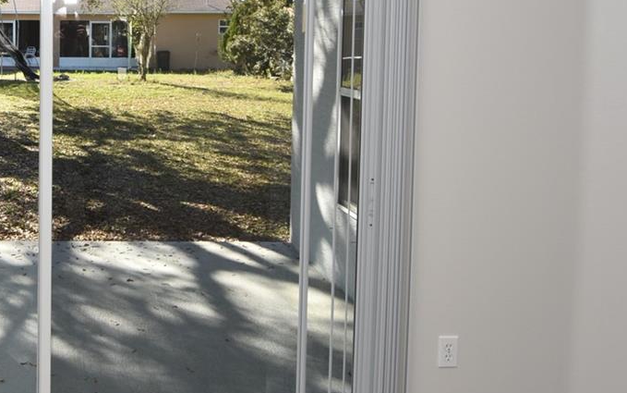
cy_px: 86
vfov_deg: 34.4
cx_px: 84
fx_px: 615
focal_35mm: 36
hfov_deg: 49.2
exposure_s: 1/125
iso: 160
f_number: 5.6
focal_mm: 10
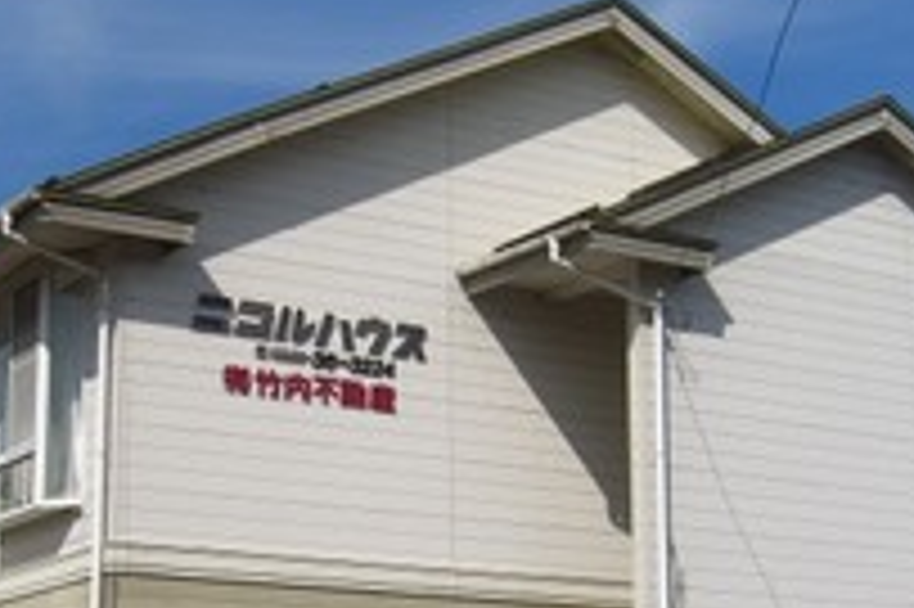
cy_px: 464
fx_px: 1979
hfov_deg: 25.9
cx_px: 333
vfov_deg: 17.4
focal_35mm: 78
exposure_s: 1/320
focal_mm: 7.9
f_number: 8
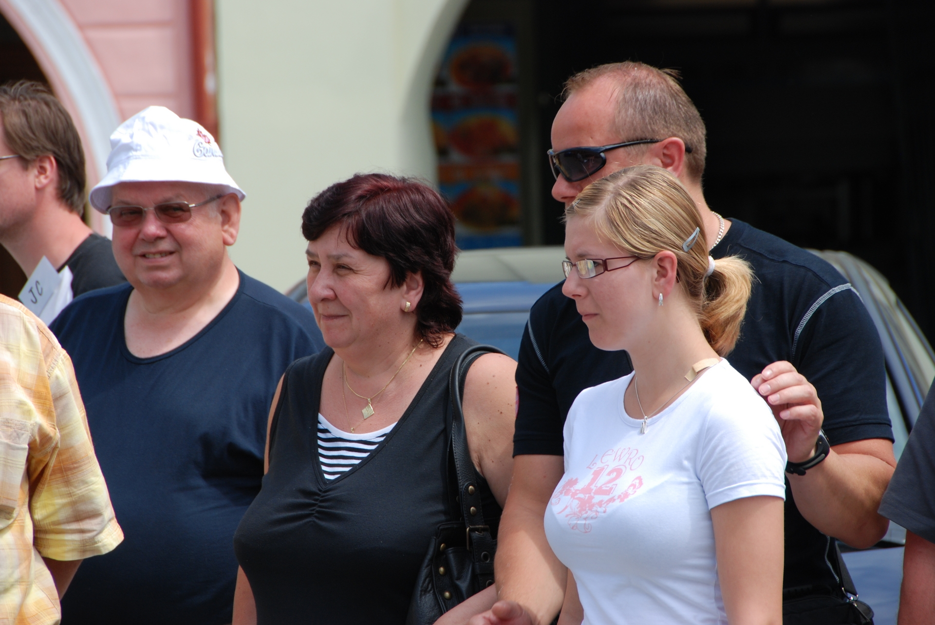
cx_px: 468
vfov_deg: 4.6
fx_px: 7800
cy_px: 312
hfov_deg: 6.9
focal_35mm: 300
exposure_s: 1/320
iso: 200
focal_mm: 200
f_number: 8
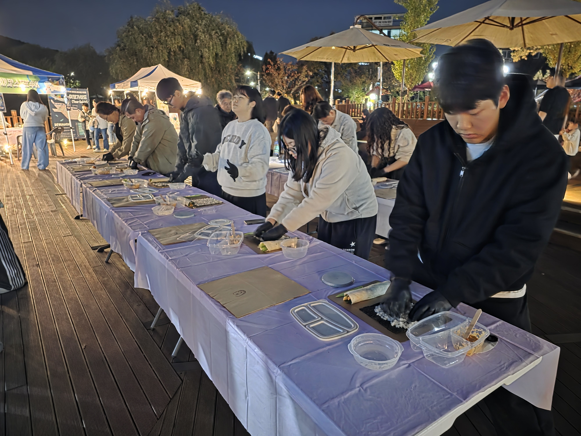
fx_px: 386
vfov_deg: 58.9
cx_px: 290
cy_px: 218
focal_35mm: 23
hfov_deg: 73.9
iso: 2000
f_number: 1.7
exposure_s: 1/20
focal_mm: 6.25
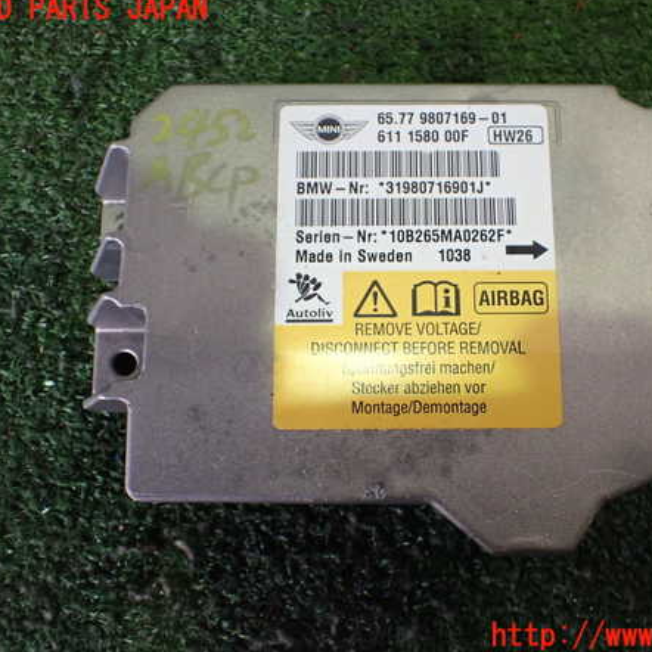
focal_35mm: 36
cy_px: 323
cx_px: 382
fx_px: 767
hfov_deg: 45.9
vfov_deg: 46.0
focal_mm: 5.4
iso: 640
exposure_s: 1/125
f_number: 2.3
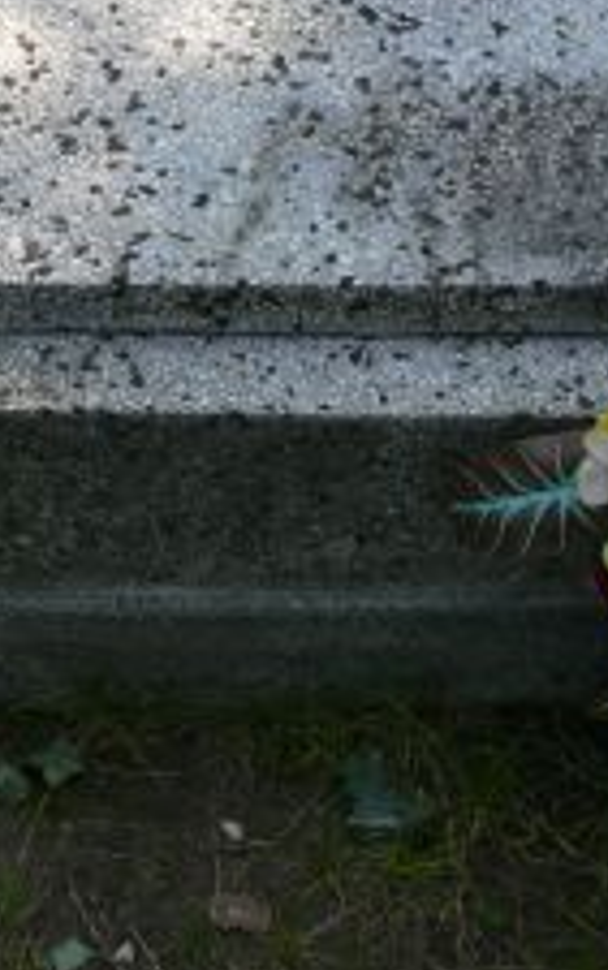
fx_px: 2090
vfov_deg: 25.1
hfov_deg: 16.5
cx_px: 405
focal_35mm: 79
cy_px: 34
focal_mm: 7.4
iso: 100
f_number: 4.5
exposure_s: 1/200
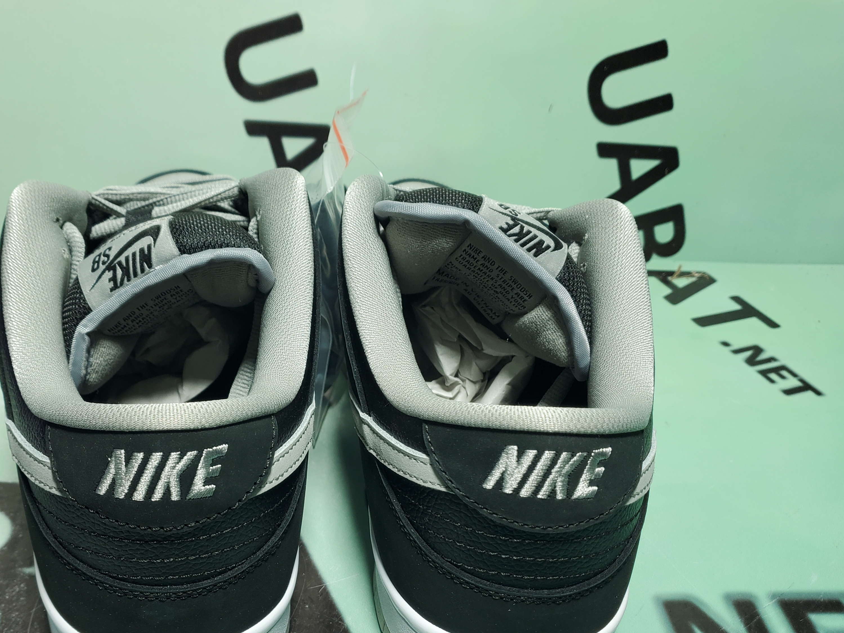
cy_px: 415
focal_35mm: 35
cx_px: 329
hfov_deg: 52.2
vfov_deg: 40.3
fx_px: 853
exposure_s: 1/234
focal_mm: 4.3
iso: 50
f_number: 1.5
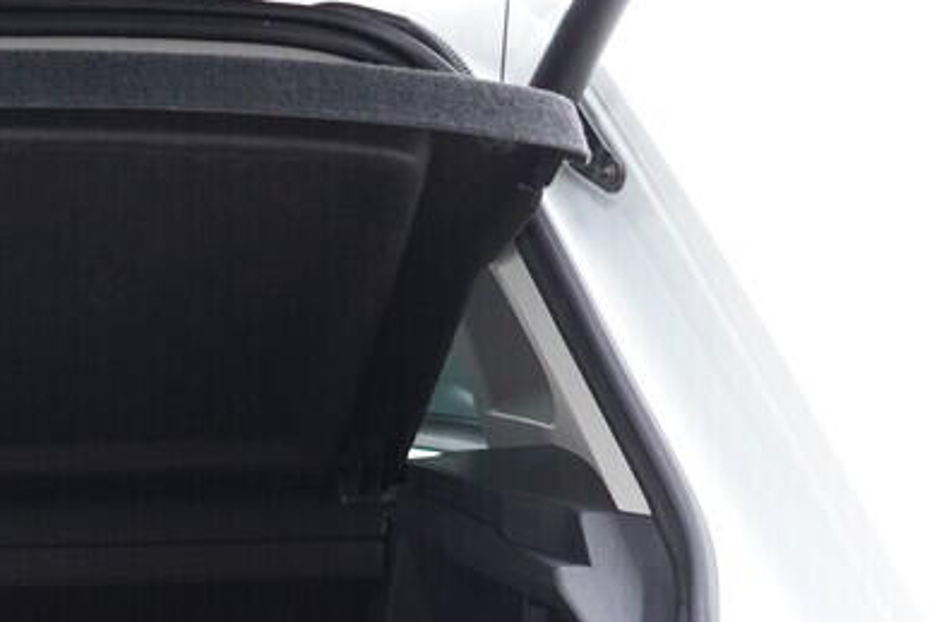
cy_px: 753
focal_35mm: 95
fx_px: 2460
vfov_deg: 14.0
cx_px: -257
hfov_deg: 19.8
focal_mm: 24
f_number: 2.8
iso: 500
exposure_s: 1/40
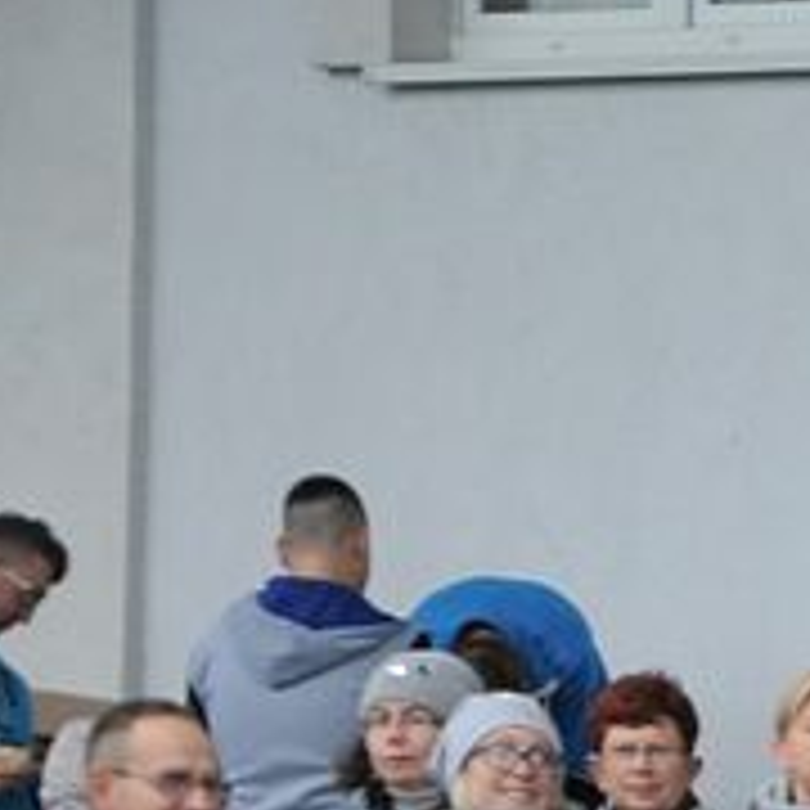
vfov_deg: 5.0
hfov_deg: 4.9
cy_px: 1222
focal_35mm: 348
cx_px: 1881
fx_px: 9213
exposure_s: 1/200
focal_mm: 58
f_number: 5
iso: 1000
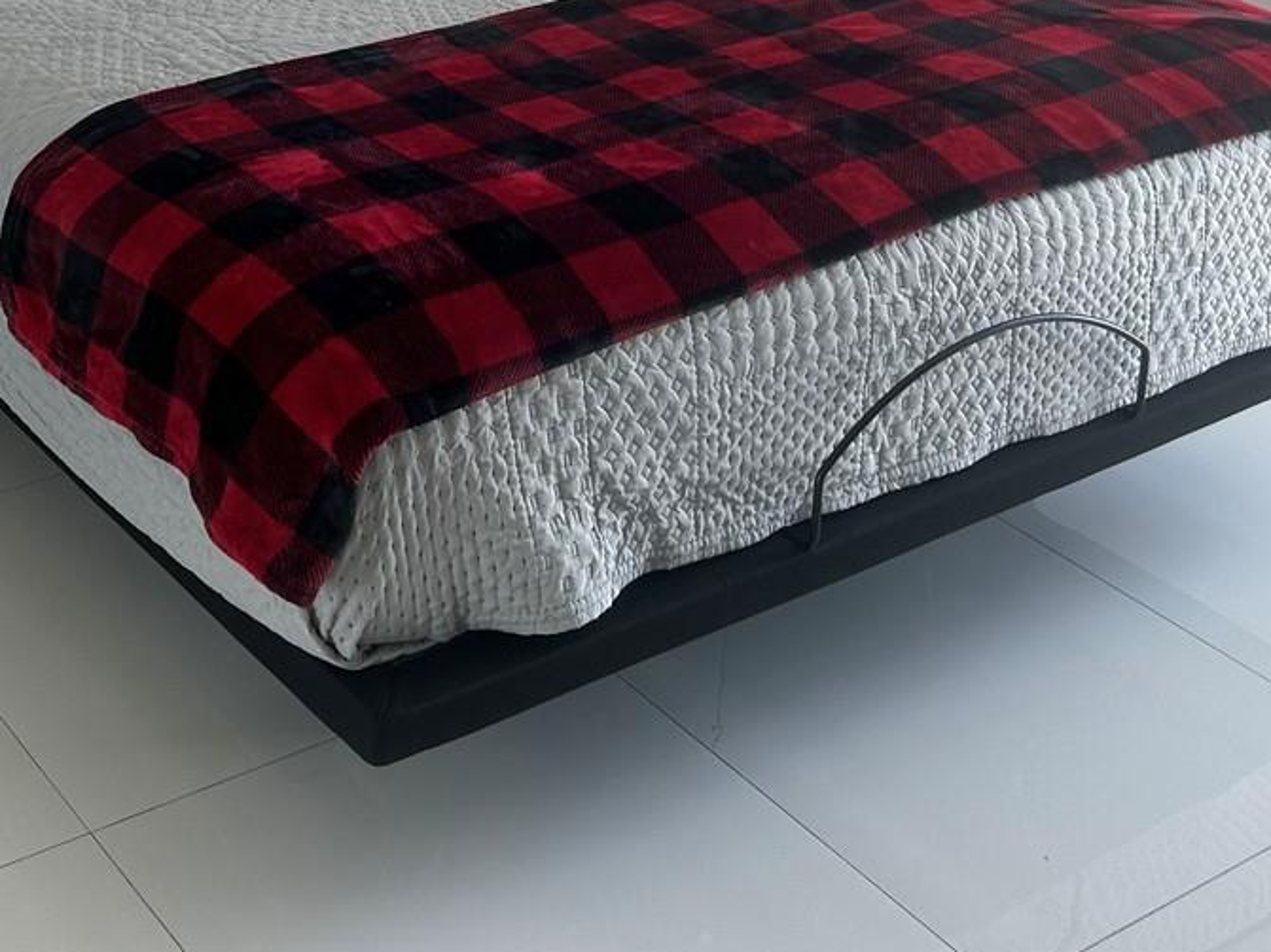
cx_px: 333
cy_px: -155
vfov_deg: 22.1
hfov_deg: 30.7
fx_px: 2276
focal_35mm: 62
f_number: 1.5
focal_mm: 5.7
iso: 50
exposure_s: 1/120
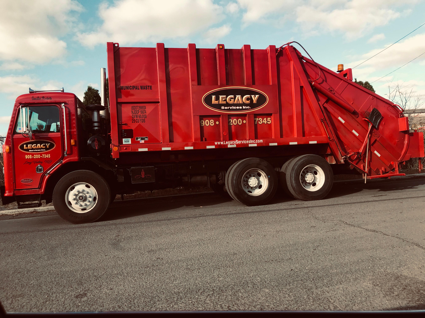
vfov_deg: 49.7
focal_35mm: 28
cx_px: 212
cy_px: 159
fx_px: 344
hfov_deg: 63.4
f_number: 1.8
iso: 20
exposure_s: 1/879
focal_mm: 3.99
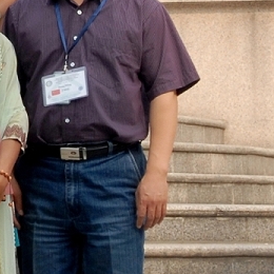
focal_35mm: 235
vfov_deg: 7.4
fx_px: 2104
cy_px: 38
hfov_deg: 6.8
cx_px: -501
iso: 200
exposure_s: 1/80
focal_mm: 32
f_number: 11
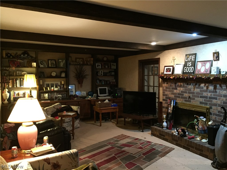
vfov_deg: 48.2
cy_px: 85
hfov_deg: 61.7
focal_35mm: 29
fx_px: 190
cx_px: 114
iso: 250
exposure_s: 1/20
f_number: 2.2
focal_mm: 4.15
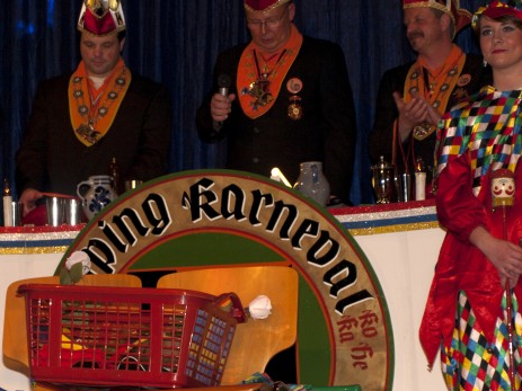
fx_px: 1930
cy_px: 267
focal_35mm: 128
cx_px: 206
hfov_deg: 15.4
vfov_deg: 11.6
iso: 100
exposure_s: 1/80
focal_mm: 37
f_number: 5.4
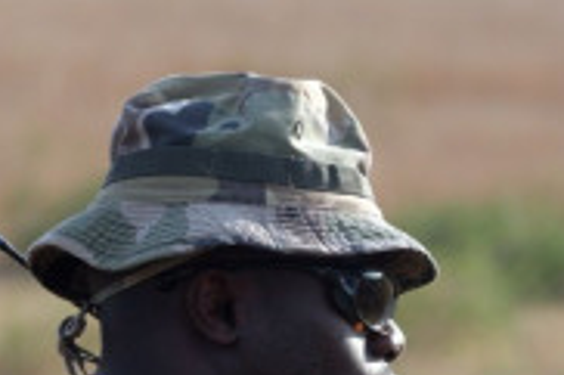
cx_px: 330
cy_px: 902
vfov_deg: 1.5
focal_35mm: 912
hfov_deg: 2.3
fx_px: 14269
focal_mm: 185
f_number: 8
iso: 200
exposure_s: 1/320
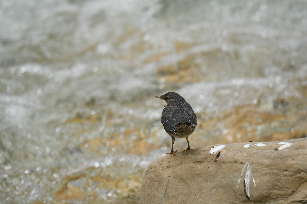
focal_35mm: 600
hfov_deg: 3.4
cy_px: 102
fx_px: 5116
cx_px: 154
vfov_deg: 2.3
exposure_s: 1/1000
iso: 450
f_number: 5.6
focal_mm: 400
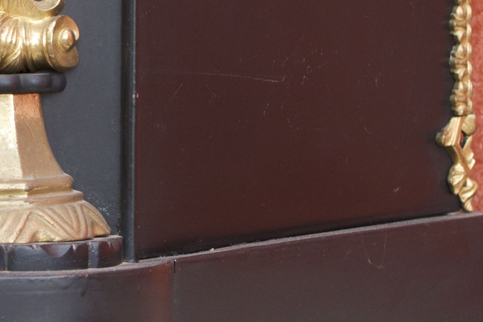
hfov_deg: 11.6
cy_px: 138
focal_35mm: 176
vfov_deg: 7.8
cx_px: 6
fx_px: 2357
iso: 640
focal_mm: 35
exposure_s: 1/125
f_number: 5
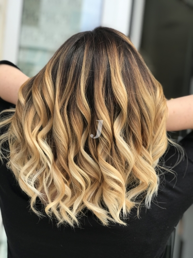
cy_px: 129
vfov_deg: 33.8
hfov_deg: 25.7
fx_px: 424
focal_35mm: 57
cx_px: 96
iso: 20
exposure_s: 1/300
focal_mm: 6.6
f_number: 2.8
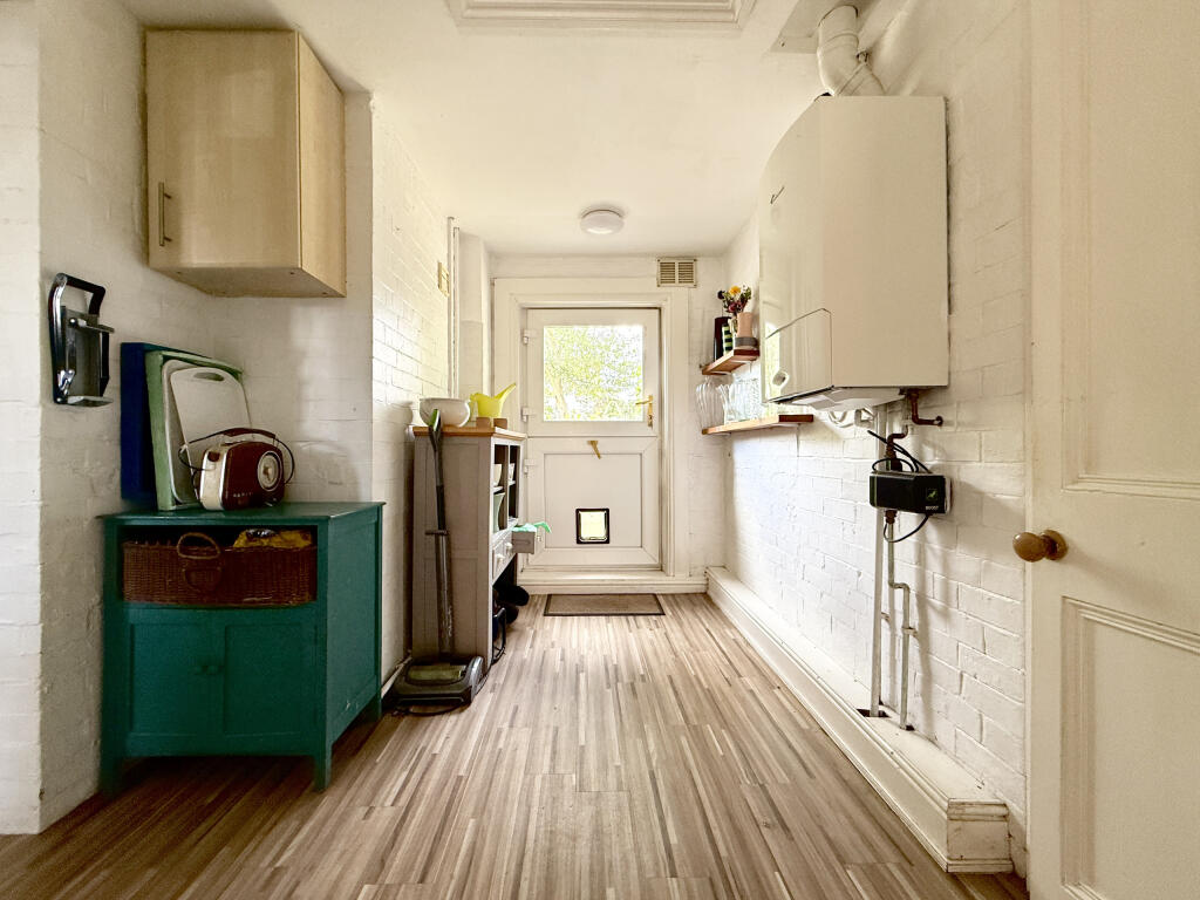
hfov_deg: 102.1
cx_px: 600
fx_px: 485
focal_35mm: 14
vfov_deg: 85.7
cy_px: 450
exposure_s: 1/99
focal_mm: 2.22
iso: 200
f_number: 2.2
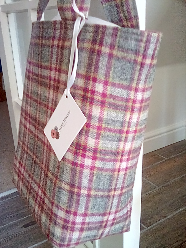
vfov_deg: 47.9
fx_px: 279
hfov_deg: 36.8
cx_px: 93
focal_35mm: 39
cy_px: 124
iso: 243
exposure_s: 1/30
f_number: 2.8
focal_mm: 3.1
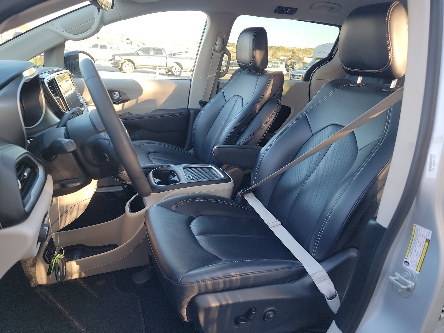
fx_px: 308
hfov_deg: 71.6
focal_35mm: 24
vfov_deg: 56.8
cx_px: 222
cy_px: 166
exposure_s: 1/59
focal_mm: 6.7
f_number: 1.8
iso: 122
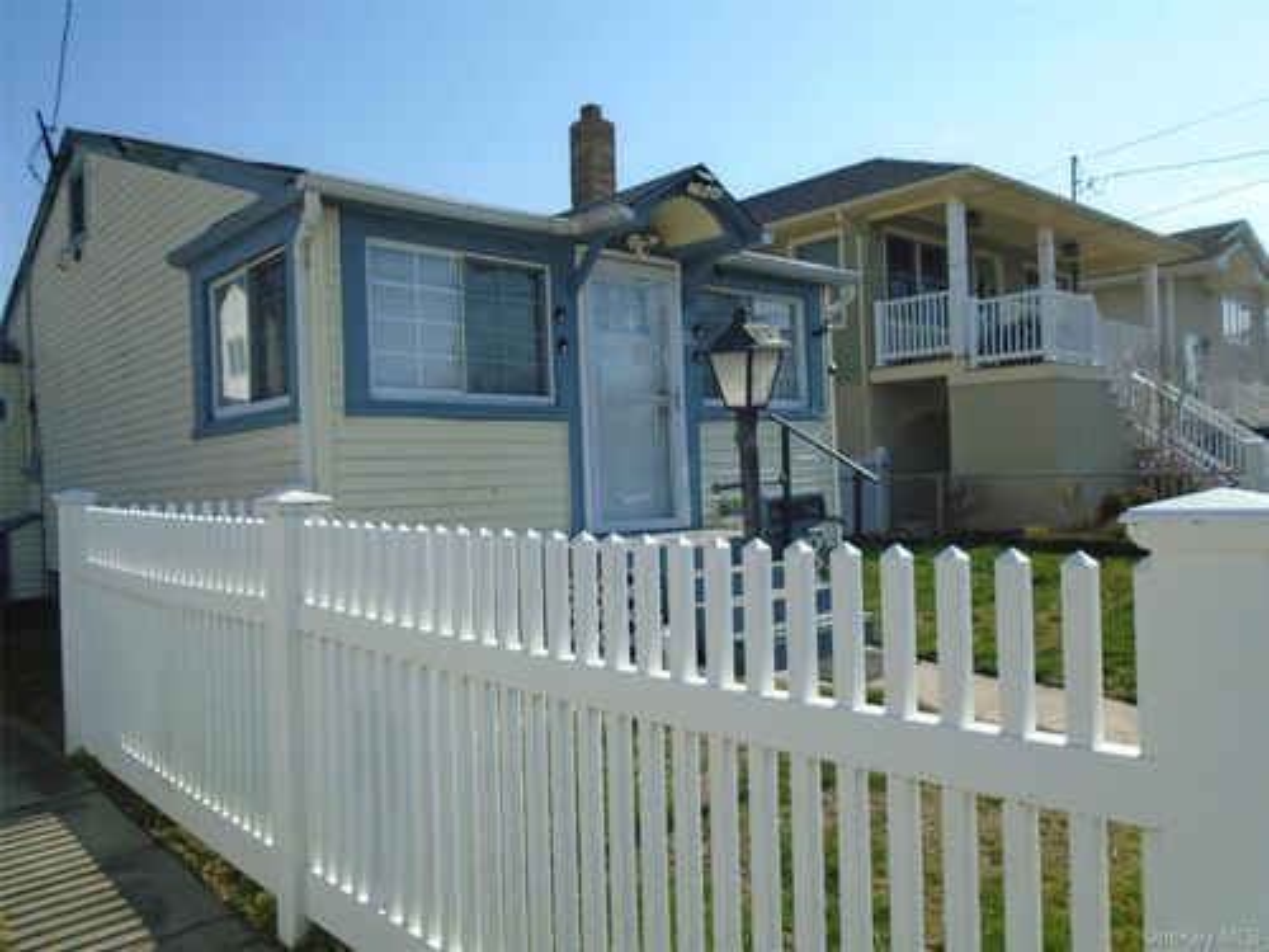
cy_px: 476
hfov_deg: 67.3
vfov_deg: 53.1
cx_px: 634
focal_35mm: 26
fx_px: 953
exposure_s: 1/250
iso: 100
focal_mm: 4.6
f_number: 8
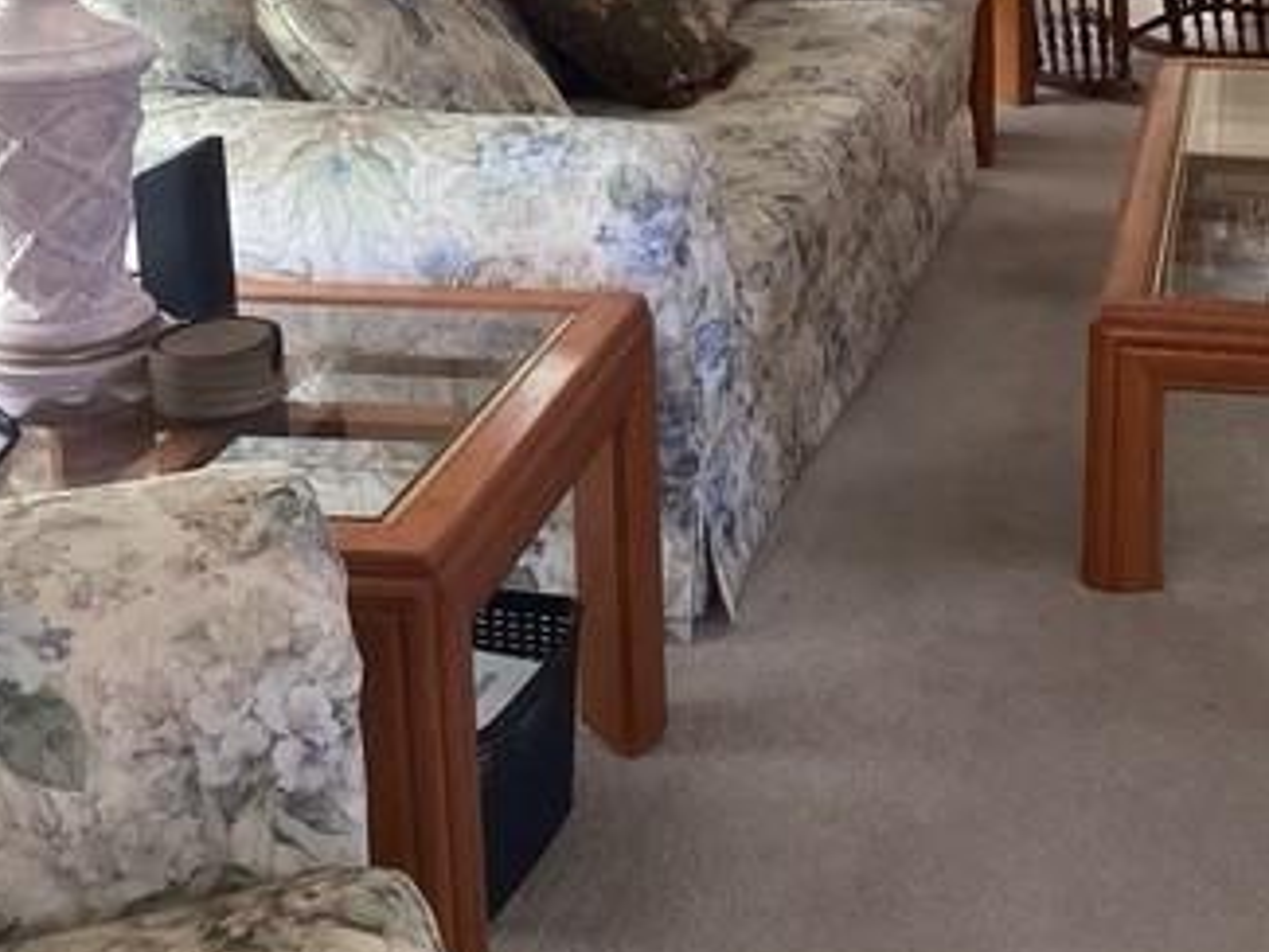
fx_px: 2237
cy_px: 74
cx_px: 914
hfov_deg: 31.2
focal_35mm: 61
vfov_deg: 23.3
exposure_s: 1/60
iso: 250
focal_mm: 3.3
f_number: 2.4
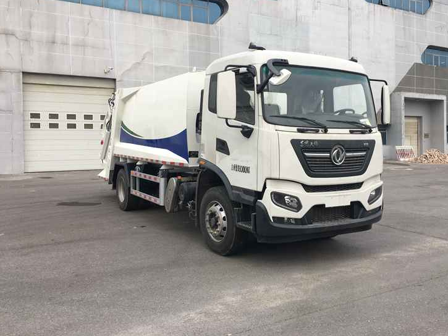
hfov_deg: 56.7
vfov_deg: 44.1
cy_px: 152
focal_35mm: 32
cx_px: 242
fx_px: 414
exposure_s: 1/166
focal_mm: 4.15
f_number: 2.2
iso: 25
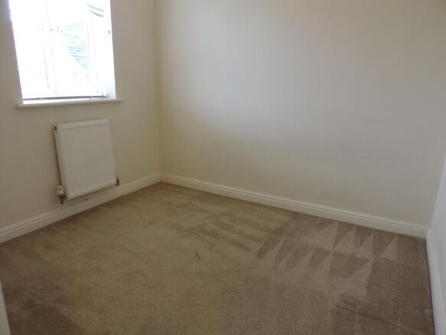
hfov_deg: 71.6
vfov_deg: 56.8
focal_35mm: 24
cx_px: 223
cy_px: 168
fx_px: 309
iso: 320
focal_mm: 4.3
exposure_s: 1/30
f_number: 3
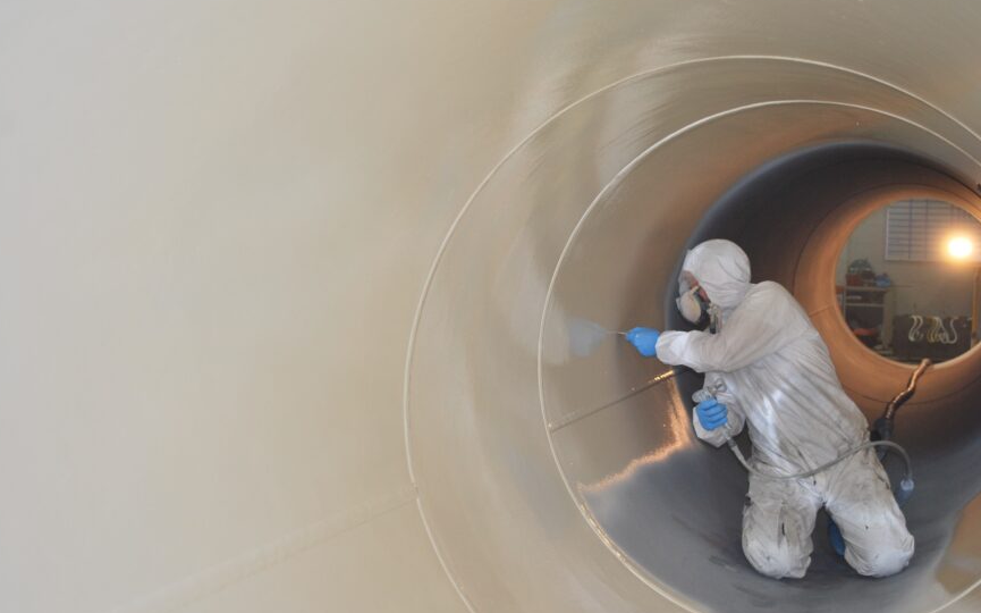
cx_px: 564
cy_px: 317
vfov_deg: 22.3
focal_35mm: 58
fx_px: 1550
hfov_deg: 35.1
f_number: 5
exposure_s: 1/60
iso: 200
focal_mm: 32
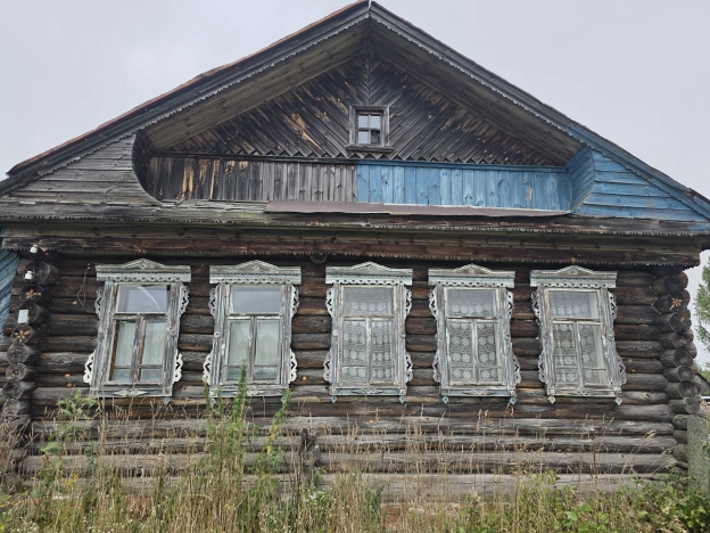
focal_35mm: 23
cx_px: 355
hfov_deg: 73.9
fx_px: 472
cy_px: 266
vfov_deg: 58.9
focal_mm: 6.3
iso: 40
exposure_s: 1/180
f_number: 1.7
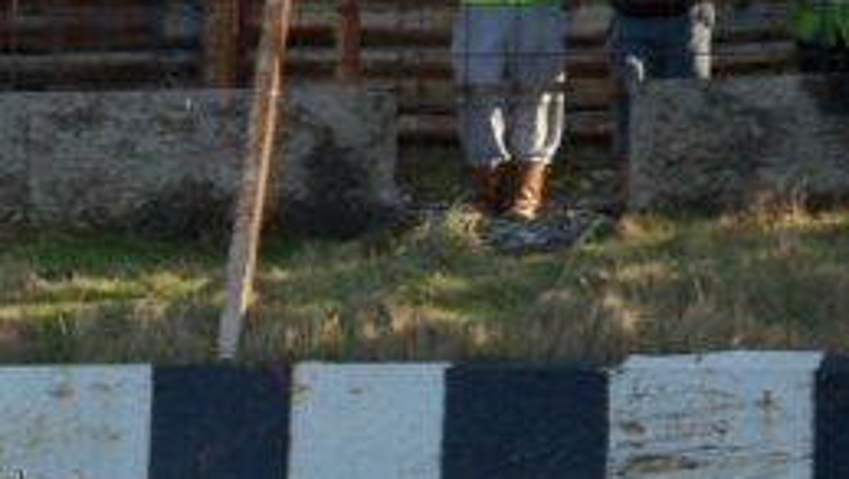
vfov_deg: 4.0
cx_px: -52
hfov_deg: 7.1
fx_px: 6825
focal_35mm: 303
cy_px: 640
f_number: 5.6
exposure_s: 1/500
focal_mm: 78
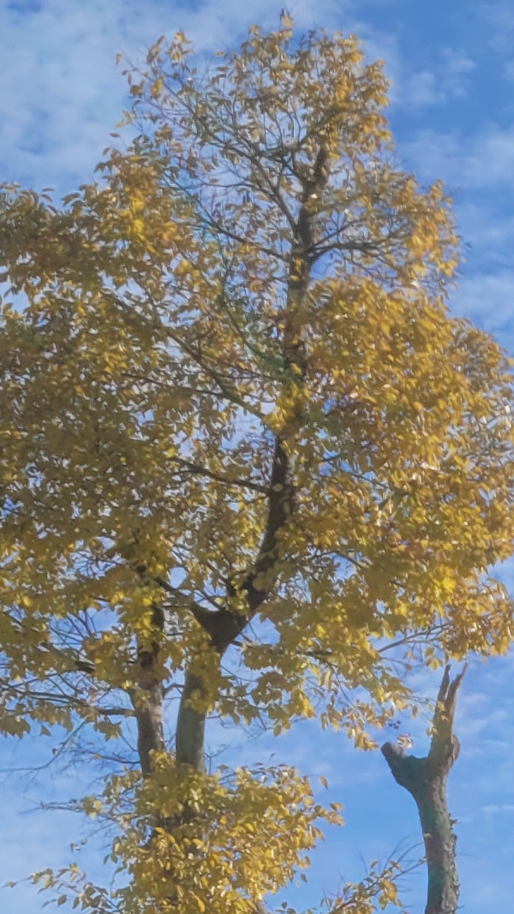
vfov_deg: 18.3
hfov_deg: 11.0
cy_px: 1266
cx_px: 732
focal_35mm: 107
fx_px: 2593
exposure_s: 1/2897
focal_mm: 5.4
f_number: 1.8
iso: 40
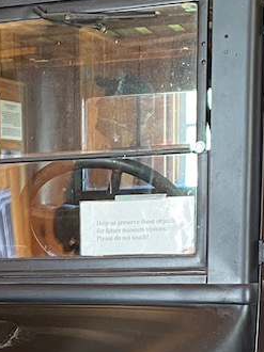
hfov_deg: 14.2
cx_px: -41
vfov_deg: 17.7
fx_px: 1028
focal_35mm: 101
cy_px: 502
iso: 250
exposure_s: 1/60
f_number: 1.8
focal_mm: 4.25
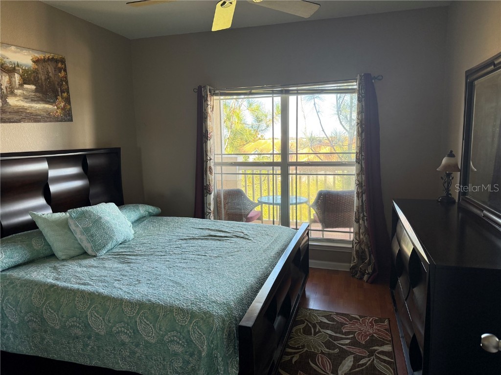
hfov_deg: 71.6
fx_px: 347
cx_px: 250
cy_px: 188
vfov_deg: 56.8
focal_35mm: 24
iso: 200
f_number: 1.78
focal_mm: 6.76
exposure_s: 1/121
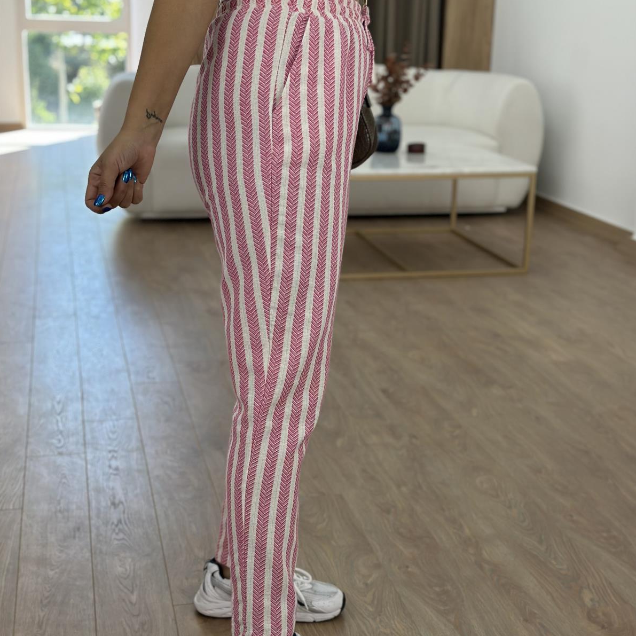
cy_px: 364
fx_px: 1185
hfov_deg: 30.0
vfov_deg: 30.0
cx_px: 318
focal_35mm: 57
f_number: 1.78
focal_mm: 6.86
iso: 80
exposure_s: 1/431
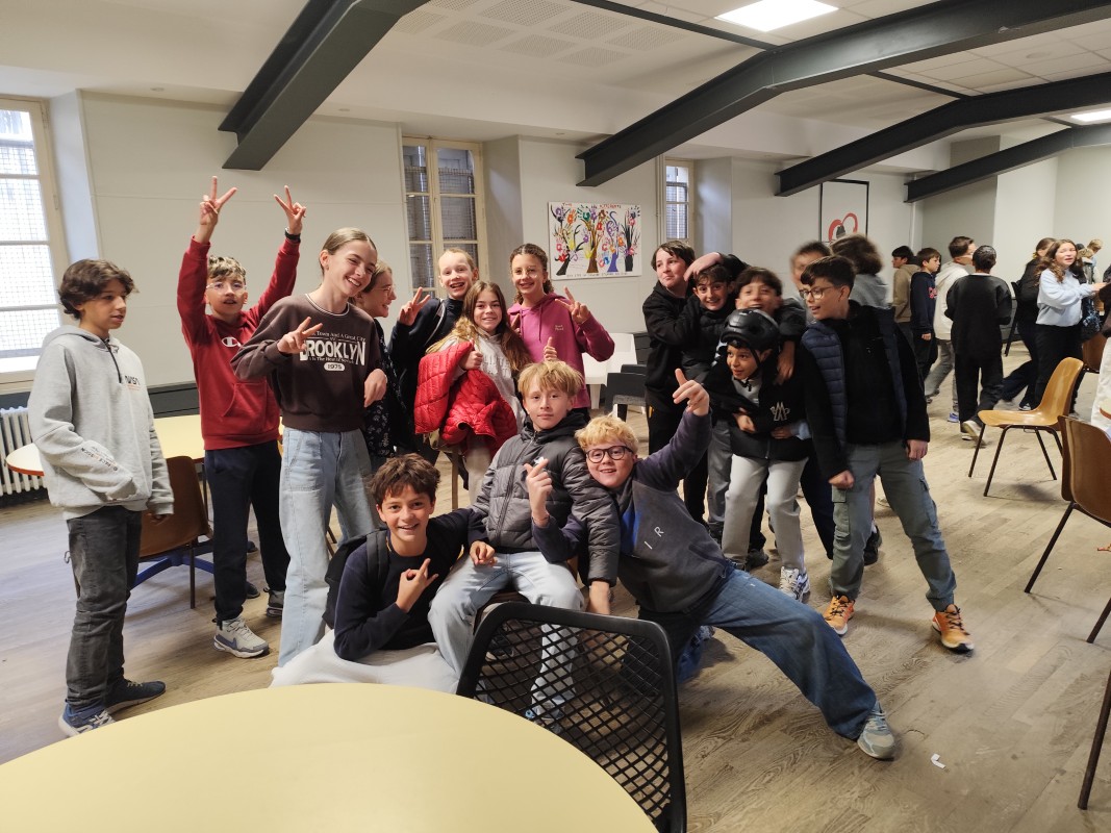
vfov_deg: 58.9
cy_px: 416
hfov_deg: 73.9
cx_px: 556
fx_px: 738
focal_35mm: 23
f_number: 1.65
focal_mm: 6.14
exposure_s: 1/33.3
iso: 320
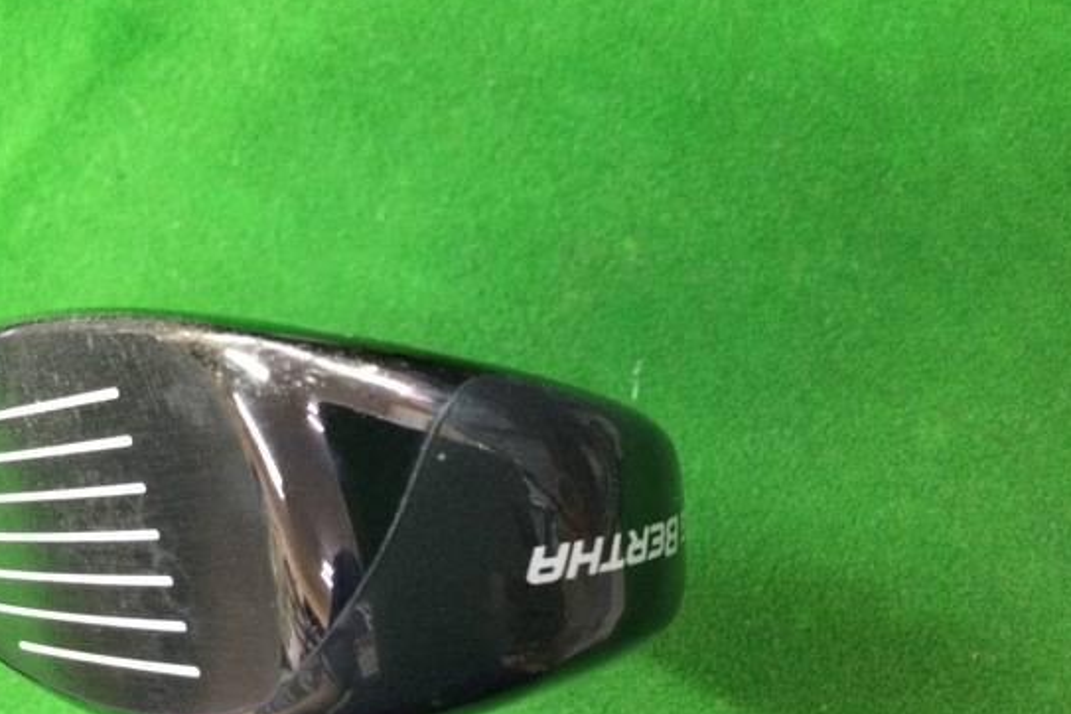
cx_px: 495
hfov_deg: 50.6
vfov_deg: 35.0
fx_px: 1130
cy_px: 418
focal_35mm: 38
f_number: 2.4
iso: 200
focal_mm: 3.3
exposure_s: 1/20
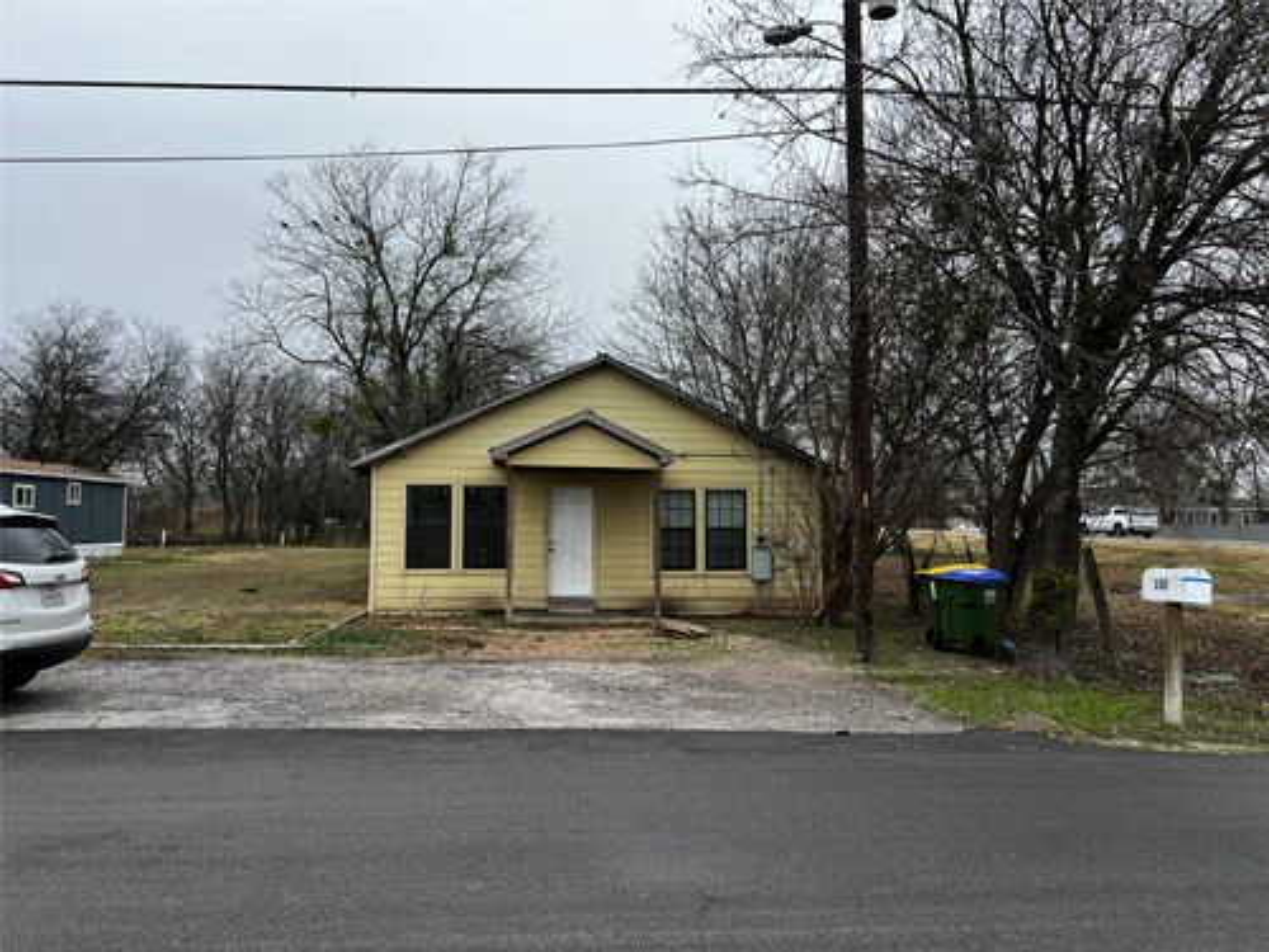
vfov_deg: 53.1
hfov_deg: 67.3
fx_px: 953
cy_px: 476
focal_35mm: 26
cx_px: 634
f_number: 1.5
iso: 50
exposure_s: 1/1159
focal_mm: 5.7
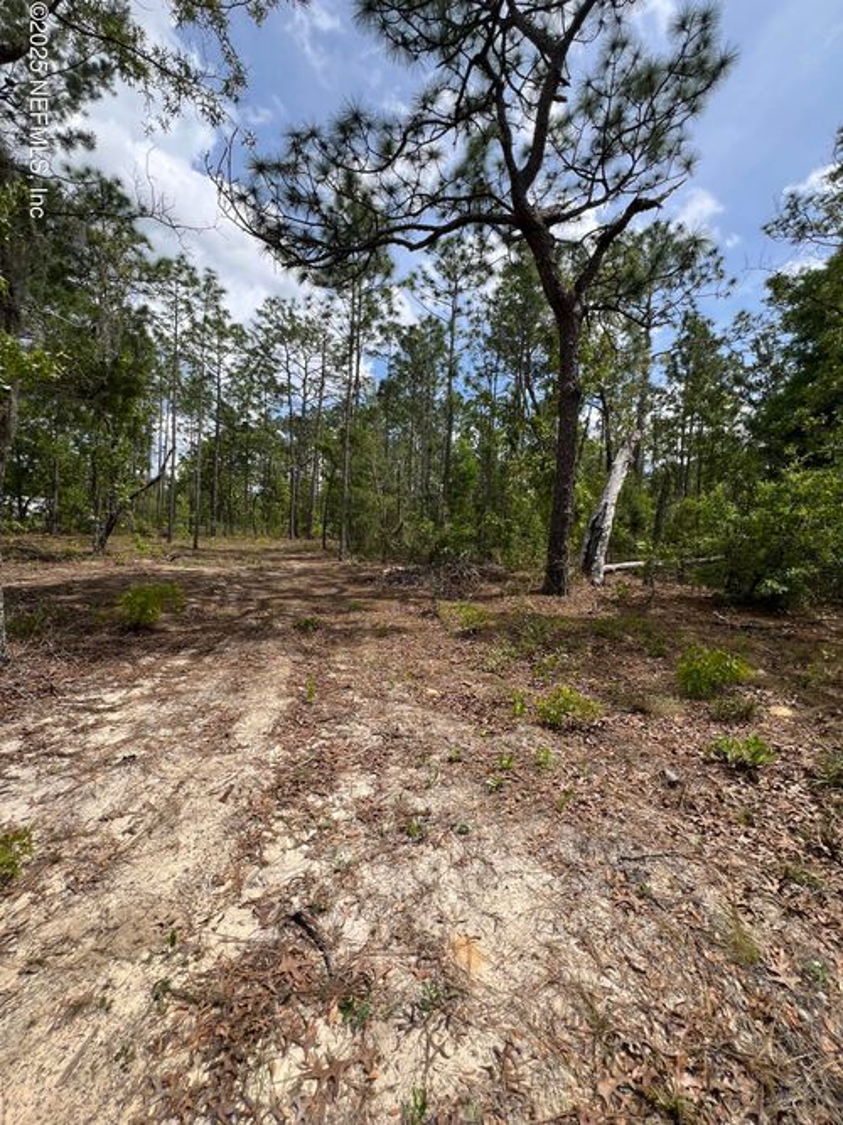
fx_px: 422
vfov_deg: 106.2
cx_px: 422
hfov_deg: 89.9
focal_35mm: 13
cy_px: 562
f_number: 1.8
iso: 32
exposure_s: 1/1143
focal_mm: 1.57
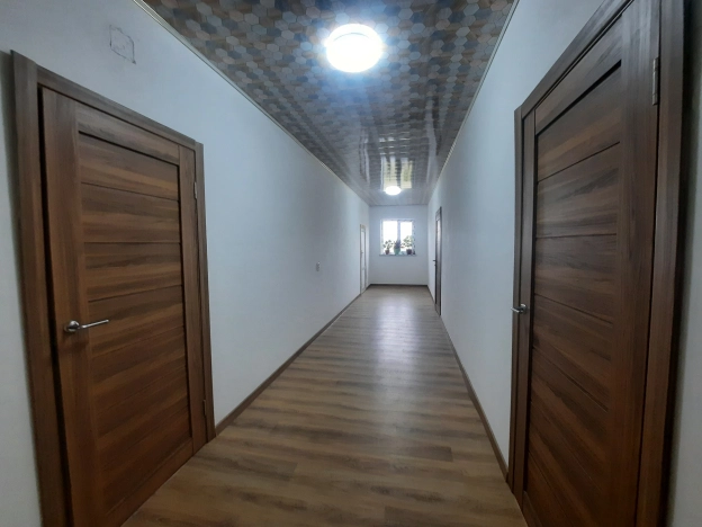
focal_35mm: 13
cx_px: 351
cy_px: 264
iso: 200
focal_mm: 1.74
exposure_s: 1/25
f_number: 2.2
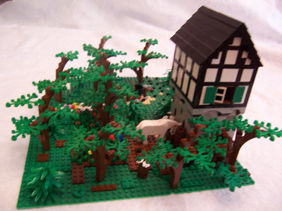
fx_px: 269
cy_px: 106
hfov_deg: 55.4
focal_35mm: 33
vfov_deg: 42.9
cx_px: 141
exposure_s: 1/8
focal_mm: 5.5
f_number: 2.8
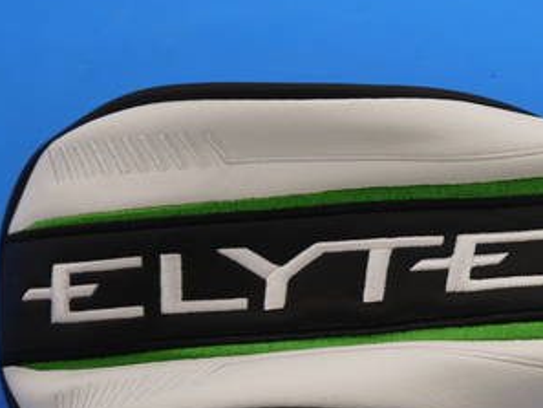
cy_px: 273
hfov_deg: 19.3
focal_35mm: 99
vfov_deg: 14.9
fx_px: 1554
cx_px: 532
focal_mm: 23
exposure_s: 1/80
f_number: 4.4
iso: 160
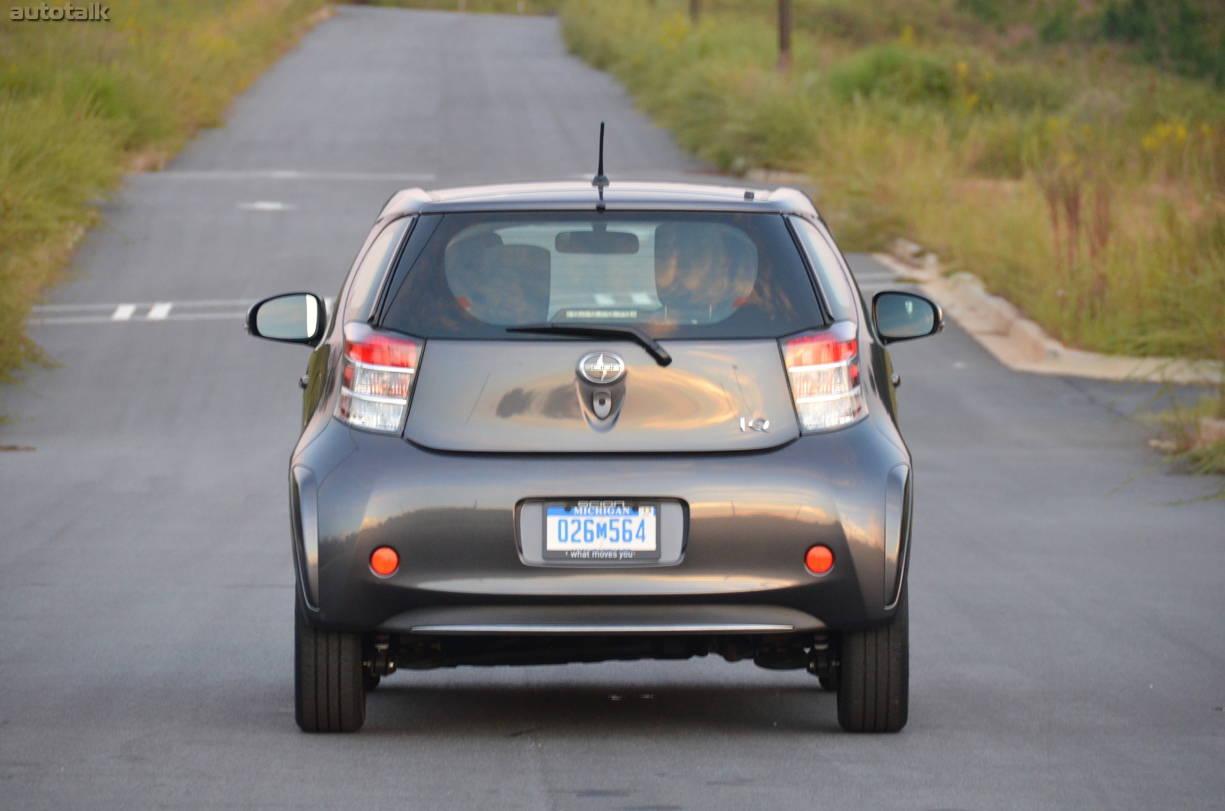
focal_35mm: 255
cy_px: 406
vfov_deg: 5.4
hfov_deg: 8.1
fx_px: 8659
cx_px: 612
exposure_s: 1/60
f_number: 5.6
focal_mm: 170
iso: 1600
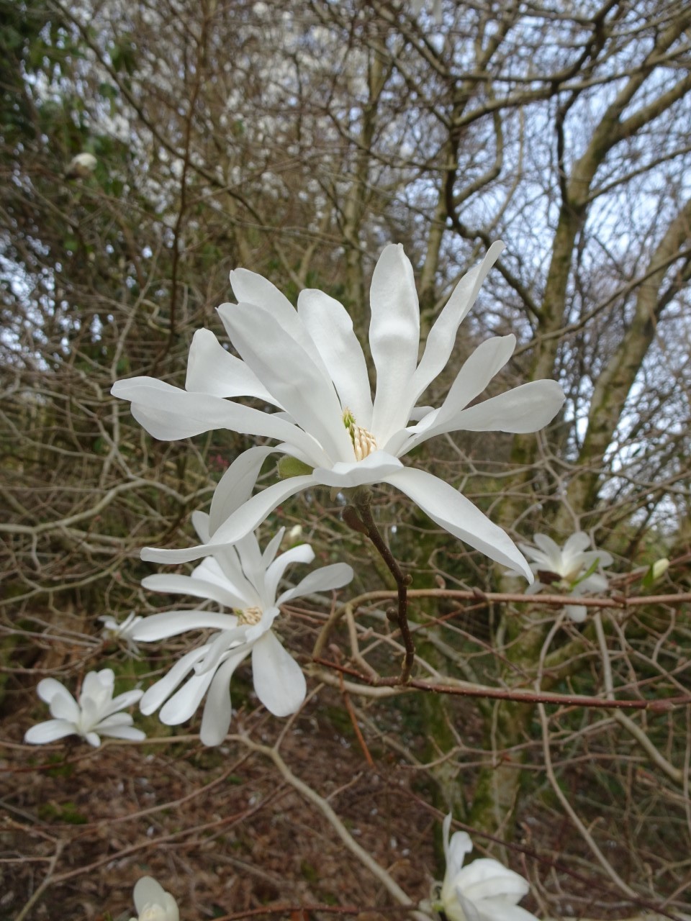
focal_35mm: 24
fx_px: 639
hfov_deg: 56.8
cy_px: 460
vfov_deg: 71.6
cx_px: 346
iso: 80
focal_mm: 4.1
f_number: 3.5
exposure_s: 1/100
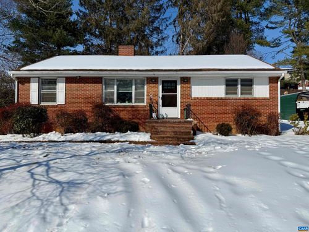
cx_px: 154
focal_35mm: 24
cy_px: 116
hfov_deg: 71.6
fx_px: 214
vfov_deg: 56.8
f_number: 1.78
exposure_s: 1/14286
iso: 80
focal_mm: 6.76
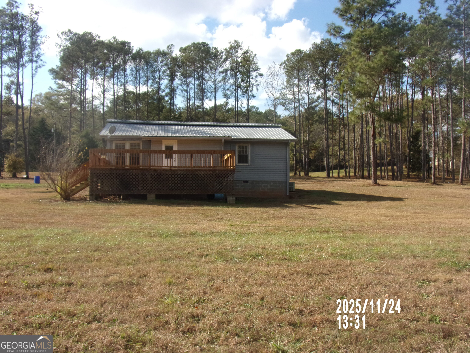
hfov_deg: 55.4
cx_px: 235
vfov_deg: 42.9
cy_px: 176
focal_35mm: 33
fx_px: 448
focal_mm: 5.9
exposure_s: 1/600
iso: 80
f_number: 3.7
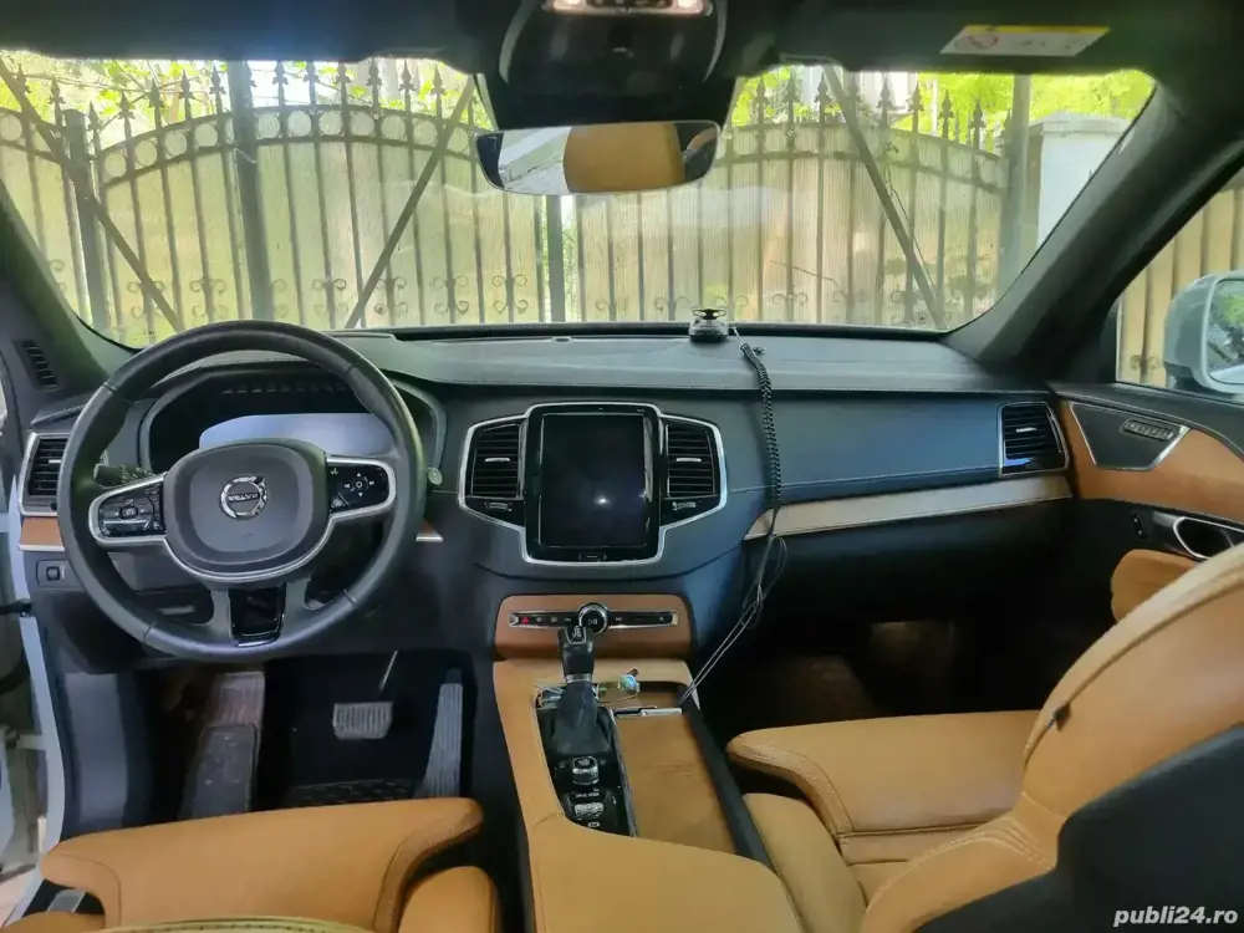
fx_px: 934
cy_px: 466
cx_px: 622
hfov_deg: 67.3
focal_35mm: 26
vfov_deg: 53.1
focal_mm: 5.4
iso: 200
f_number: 1.8
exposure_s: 1/100
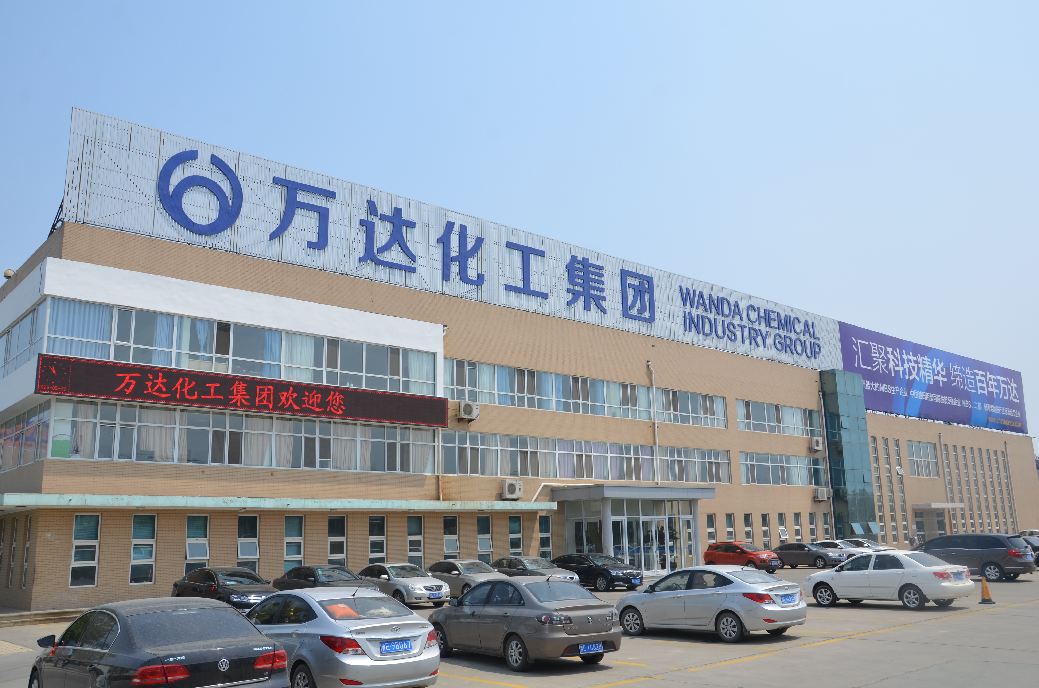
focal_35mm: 32
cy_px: 344
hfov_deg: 59.6
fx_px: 907
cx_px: 520
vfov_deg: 41.5
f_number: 9
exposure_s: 1/320
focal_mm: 21
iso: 100
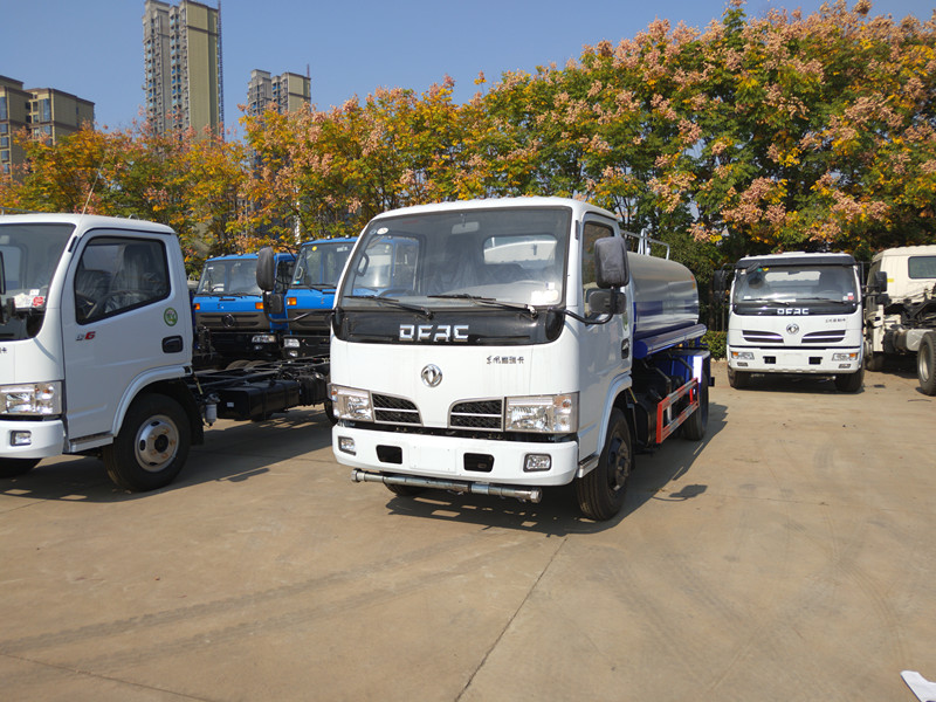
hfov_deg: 69.4
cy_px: 351
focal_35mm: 25
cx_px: 468
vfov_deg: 54.9
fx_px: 676
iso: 101
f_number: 1.7
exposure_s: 1/1936
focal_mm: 4.28
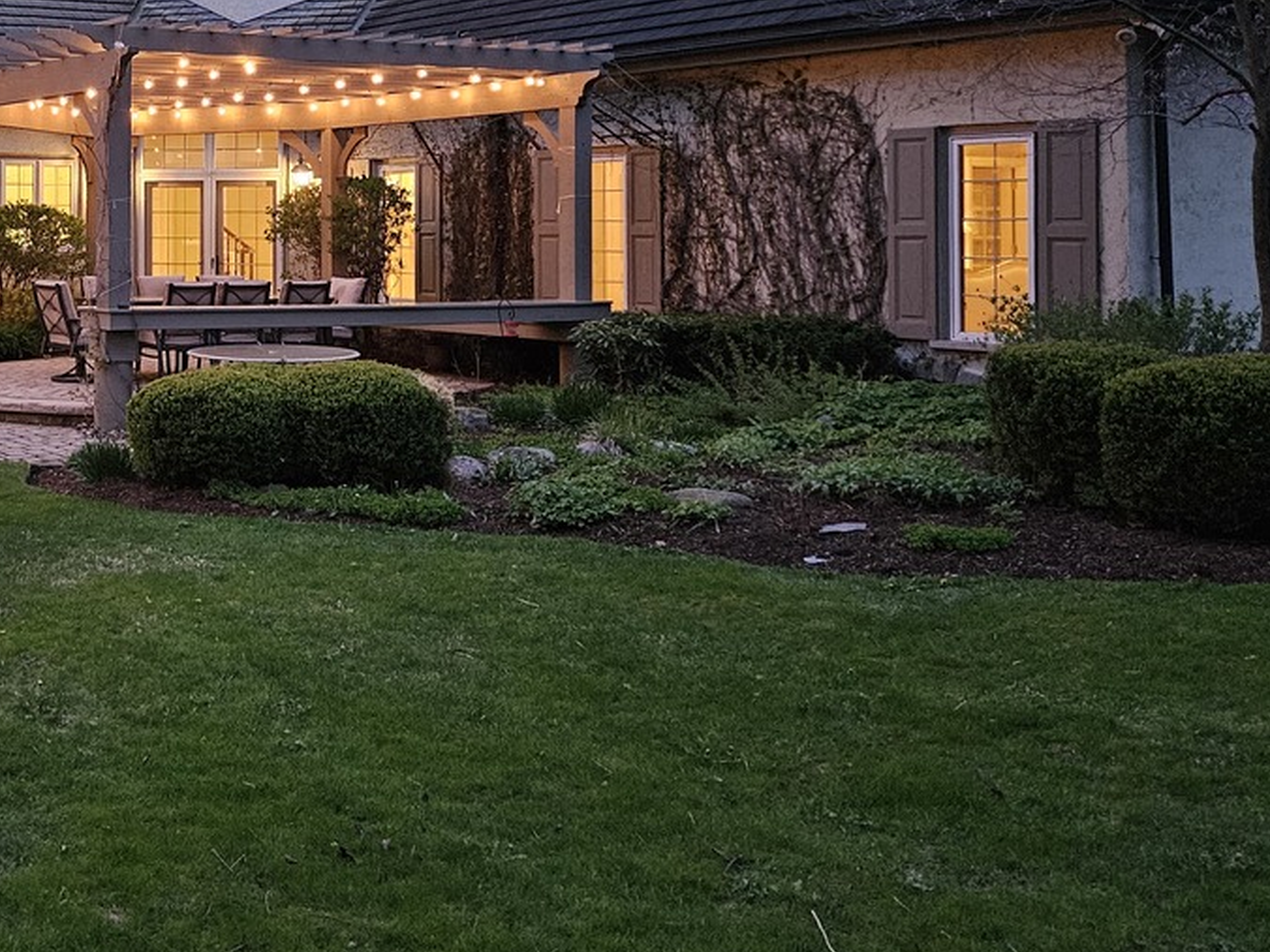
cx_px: 60
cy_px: 186
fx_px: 1798
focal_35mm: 49
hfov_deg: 35.9
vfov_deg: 29.0
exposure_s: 1/24
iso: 640
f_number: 1.8
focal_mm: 5.4
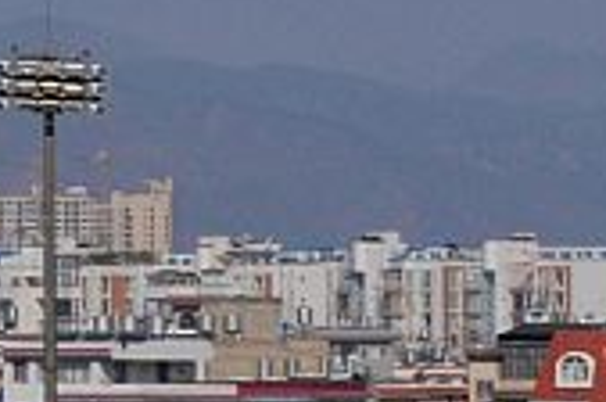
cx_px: 488
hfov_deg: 2.3
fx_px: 15198
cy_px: 1405
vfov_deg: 1.5
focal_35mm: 905
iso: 200
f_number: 8
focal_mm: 85
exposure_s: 1/2000
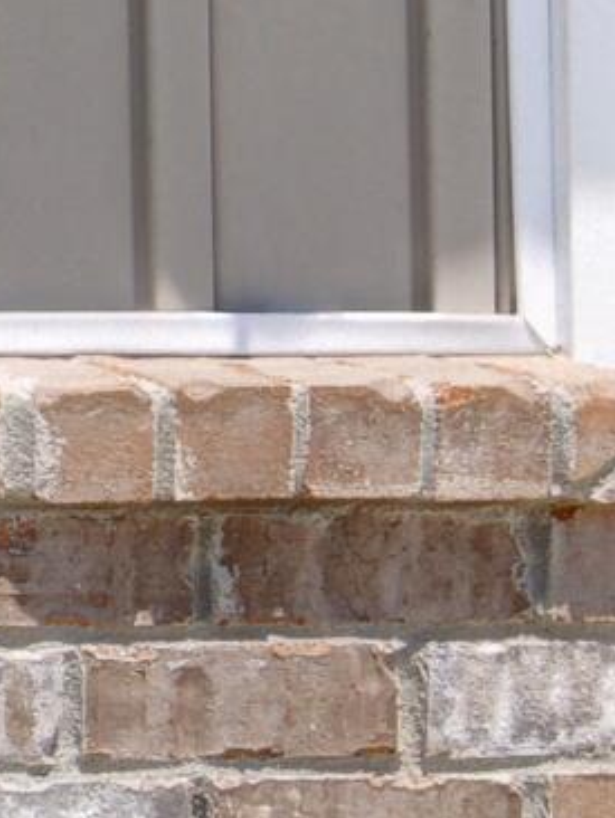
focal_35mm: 126
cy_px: 70
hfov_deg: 8.5
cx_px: -1574
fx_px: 2981
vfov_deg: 15.4
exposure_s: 1/125
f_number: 18
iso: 100
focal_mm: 11
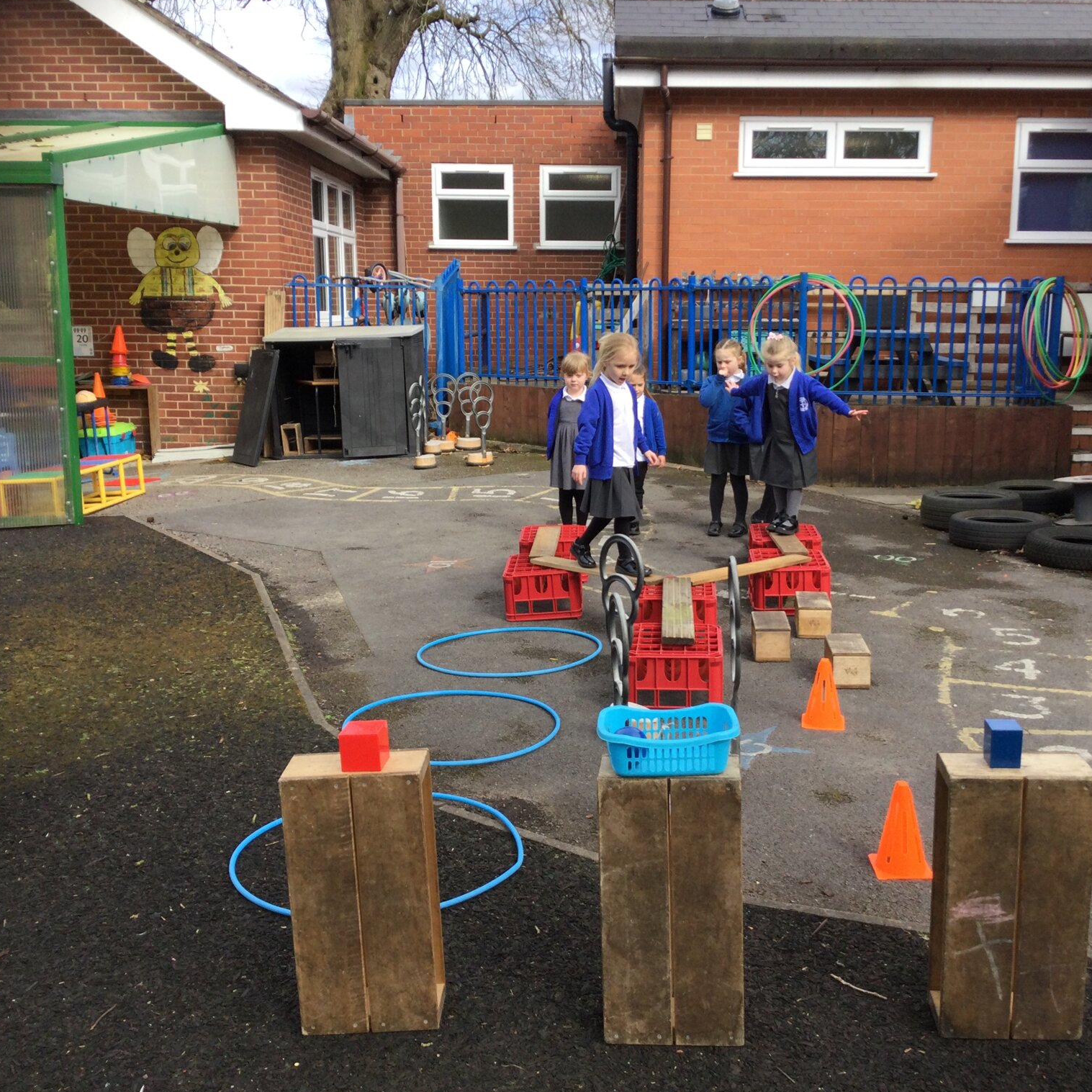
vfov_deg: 44.9
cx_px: 613
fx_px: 1321
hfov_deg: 44.8
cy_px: 543
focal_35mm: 37
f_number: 2.4
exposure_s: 1/494
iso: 25
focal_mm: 3.3
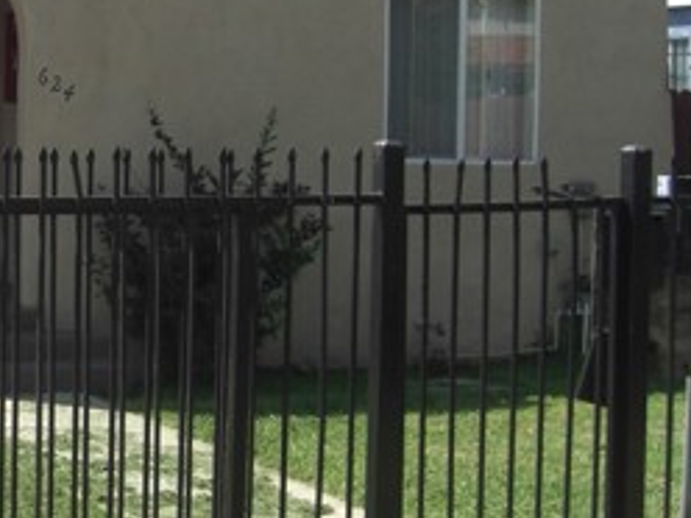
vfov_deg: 15.0
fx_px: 1956
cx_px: -123
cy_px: 142
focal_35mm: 98
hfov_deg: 19.0
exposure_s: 1/500
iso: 80
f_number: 4
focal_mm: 7.9
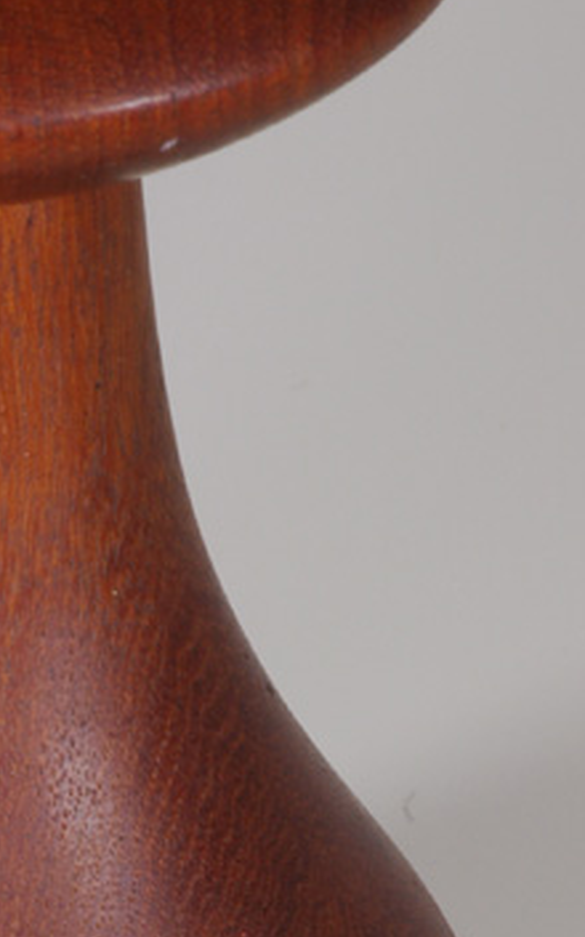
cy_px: 598
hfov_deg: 4.1
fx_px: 8239
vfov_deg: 6.5
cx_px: -24
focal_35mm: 323
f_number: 20
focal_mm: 90
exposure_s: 1/2
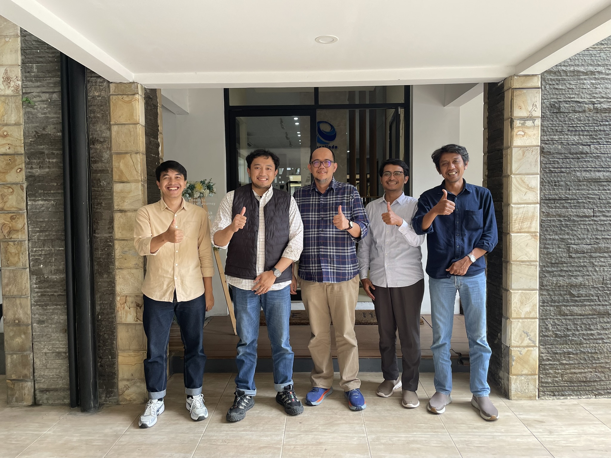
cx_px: 306
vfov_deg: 53.1
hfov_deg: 67.3
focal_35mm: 26
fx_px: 459
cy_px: 229
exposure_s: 1/121
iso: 100
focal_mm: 4.2
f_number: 1.6
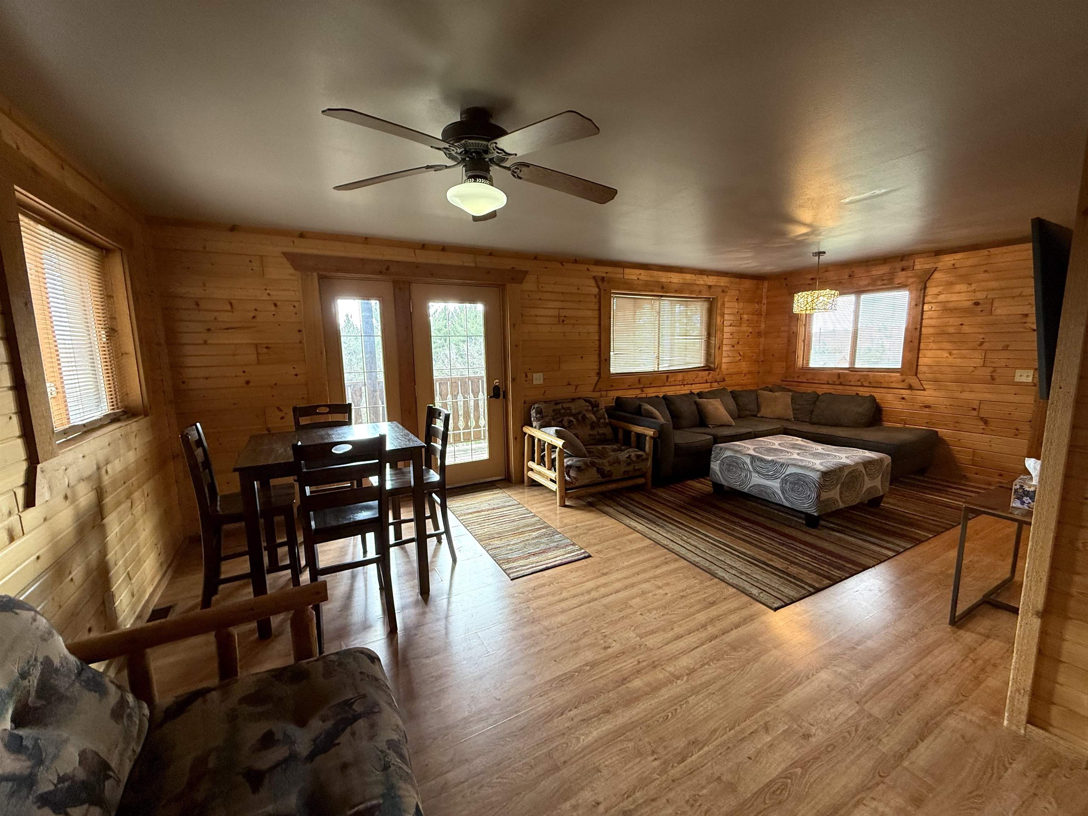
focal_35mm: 14
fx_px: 440
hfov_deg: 102.1
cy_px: 408
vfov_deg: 85.7
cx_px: 544
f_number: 2.2
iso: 250
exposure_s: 1/120
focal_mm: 2.22
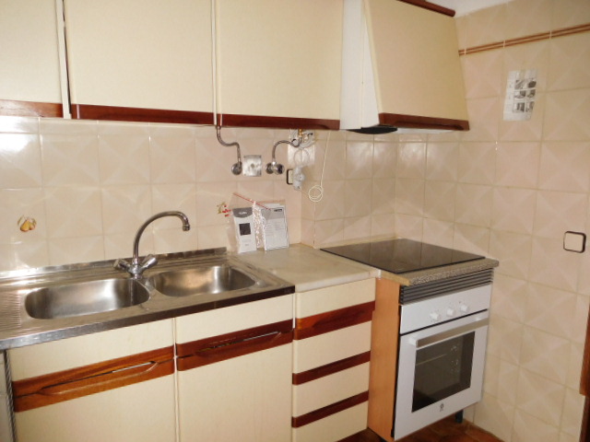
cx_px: 295
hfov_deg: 69.4
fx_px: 426
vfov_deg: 54.9
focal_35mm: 25
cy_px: 221
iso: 320
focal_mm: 4.5
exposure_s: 1/30
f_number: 3.4
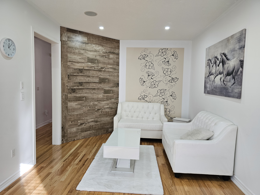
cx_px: 130
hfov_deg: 73.9
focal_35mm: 23
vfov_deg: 58.9
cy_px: 98
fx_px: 173
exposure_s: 1/120
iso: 200
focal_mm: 6.3
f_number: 1.7
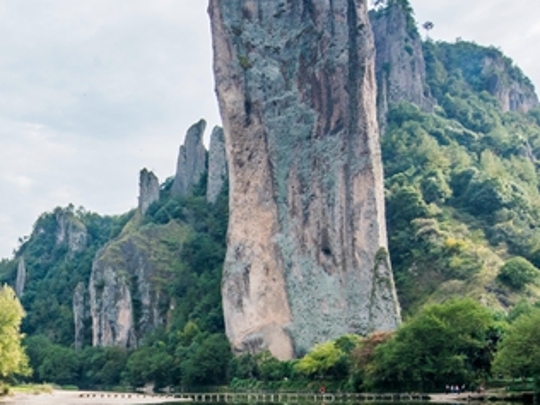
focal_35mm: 46
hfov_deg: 38.7
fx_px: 718
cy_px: 363
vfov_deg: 30.2
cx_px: 67
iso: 100
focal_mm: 14
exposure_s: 1/100
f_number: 14
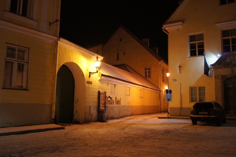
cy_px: 78
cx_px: 118
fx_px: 216
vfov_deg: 39.9
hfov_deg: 57.3
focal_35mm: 33
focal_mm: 22
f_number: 4
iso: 800
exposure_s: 1/25
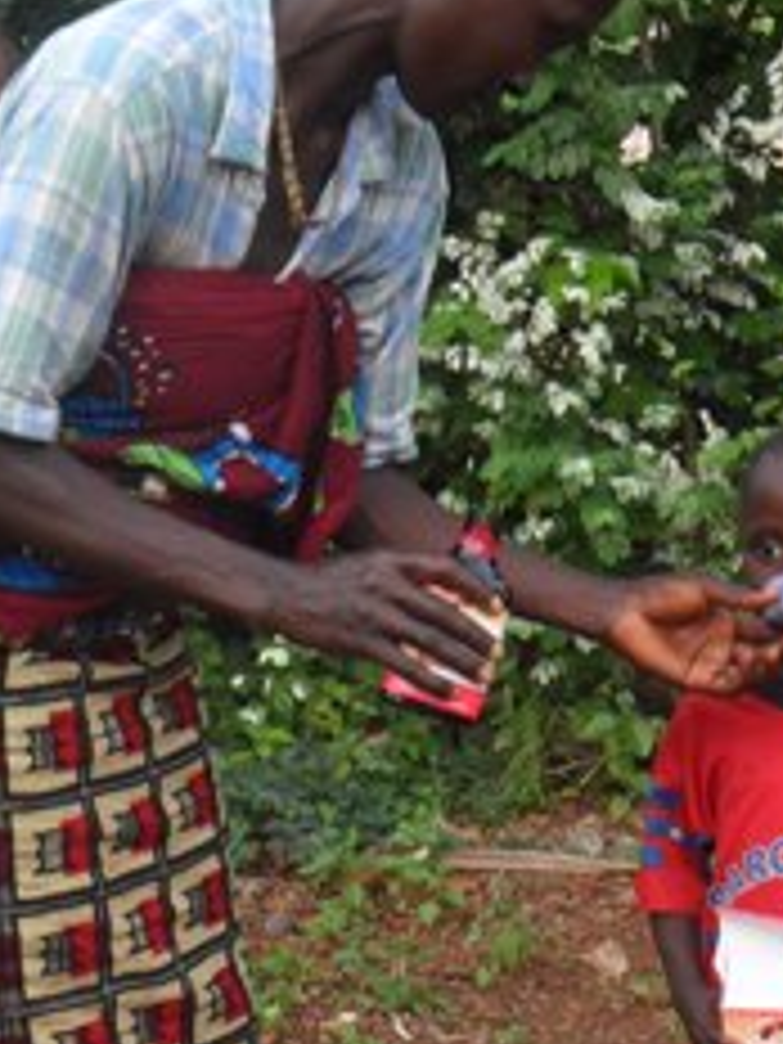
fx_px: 2865
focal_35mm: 95
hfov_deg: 15.5
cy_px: 945
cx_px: 542
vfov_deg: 20.2
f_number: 4.5
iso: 120
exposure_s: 1/45
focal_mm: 7.8
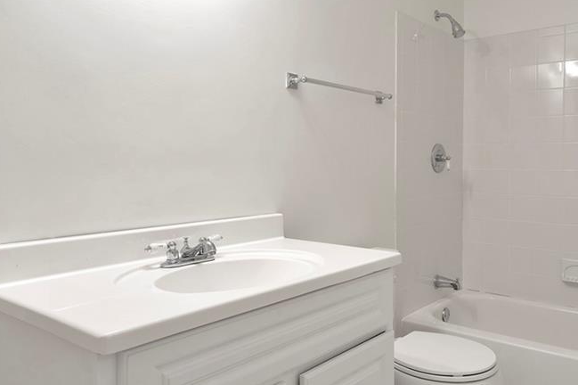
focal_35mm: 30
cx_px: 364
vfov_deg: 43.5
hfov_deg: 61.1
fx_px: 481
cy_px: 169
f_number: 8
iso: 320
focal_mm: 19
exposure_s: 1/10
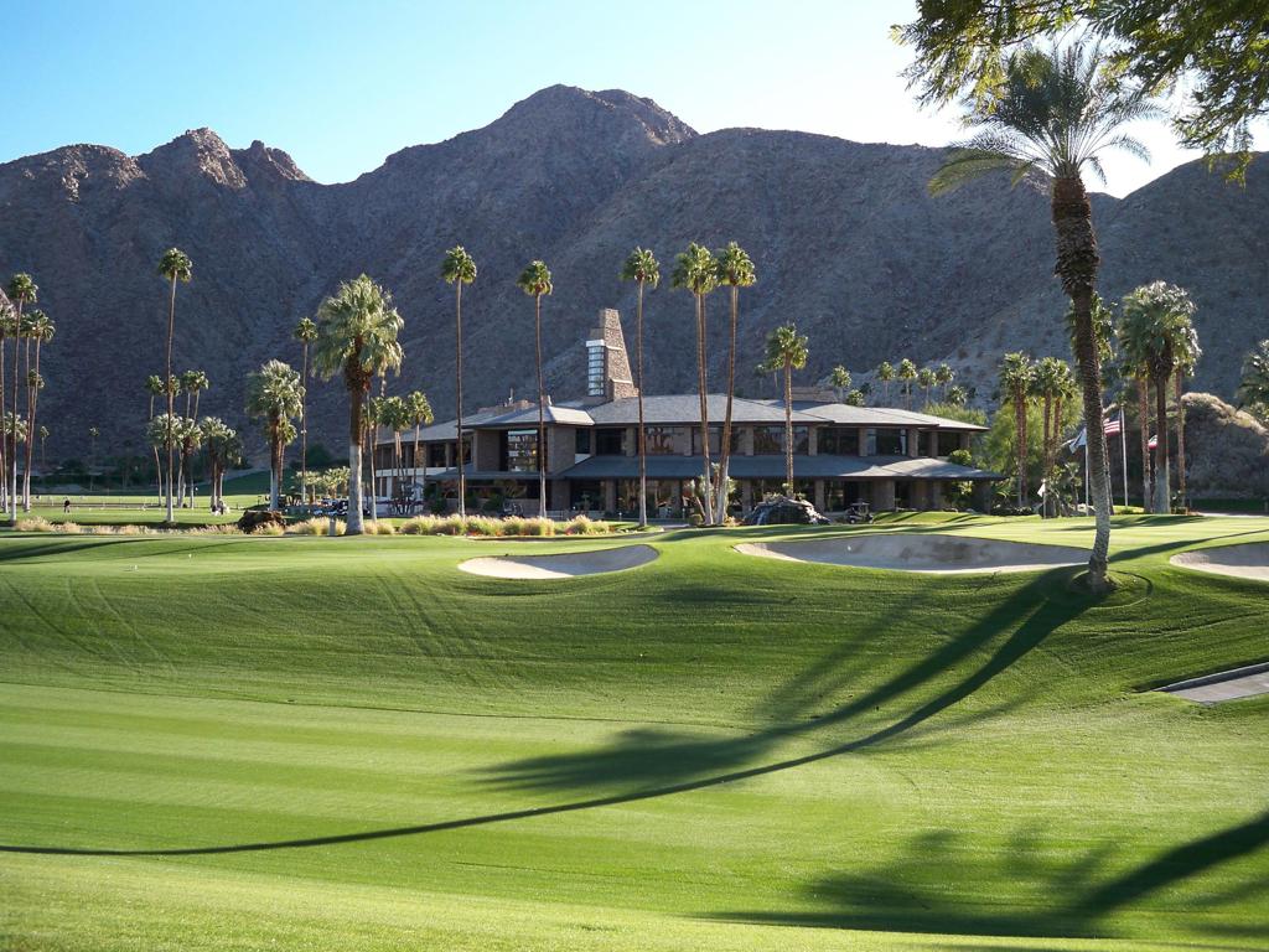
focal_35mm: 35
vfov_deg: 40.7
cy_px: 476
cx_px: 634
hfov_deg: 52.6
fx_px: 1283
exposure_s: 1/250
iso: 64
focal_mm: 6.3
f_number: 3.1
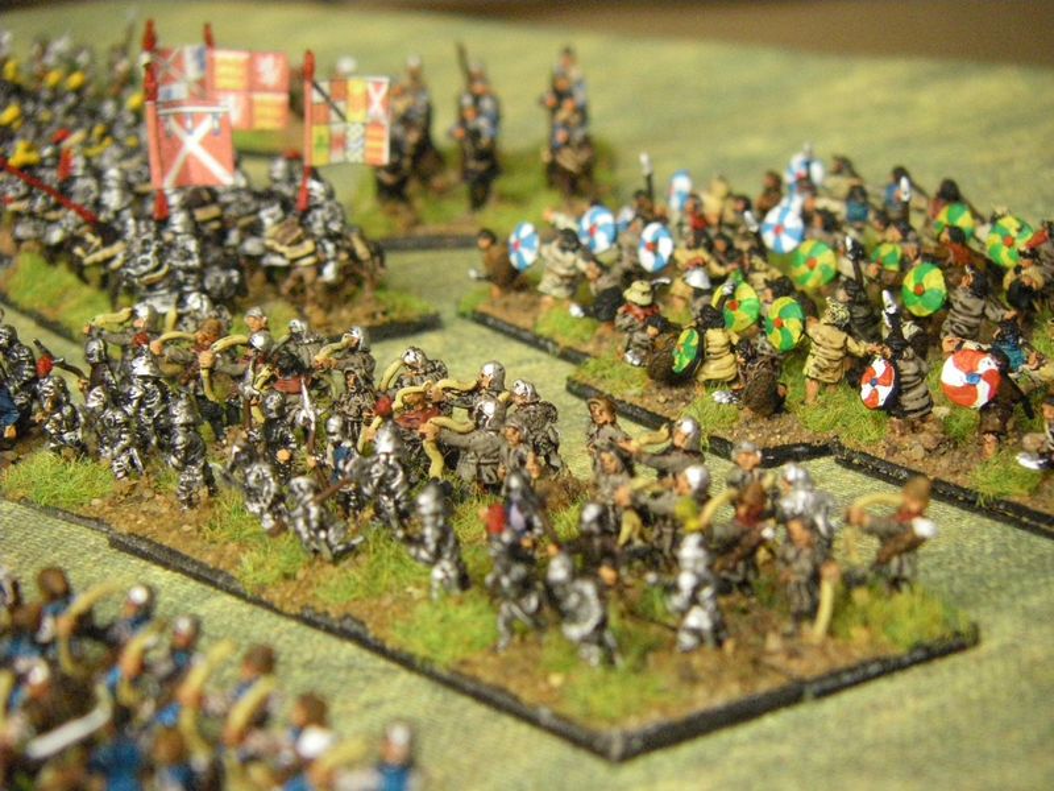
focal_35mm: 99
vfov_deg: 14.9
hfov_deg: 19.8
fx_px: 3014
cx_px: 527
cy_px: 396
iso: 800
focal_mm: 16.3
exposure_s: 1/80
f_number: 4
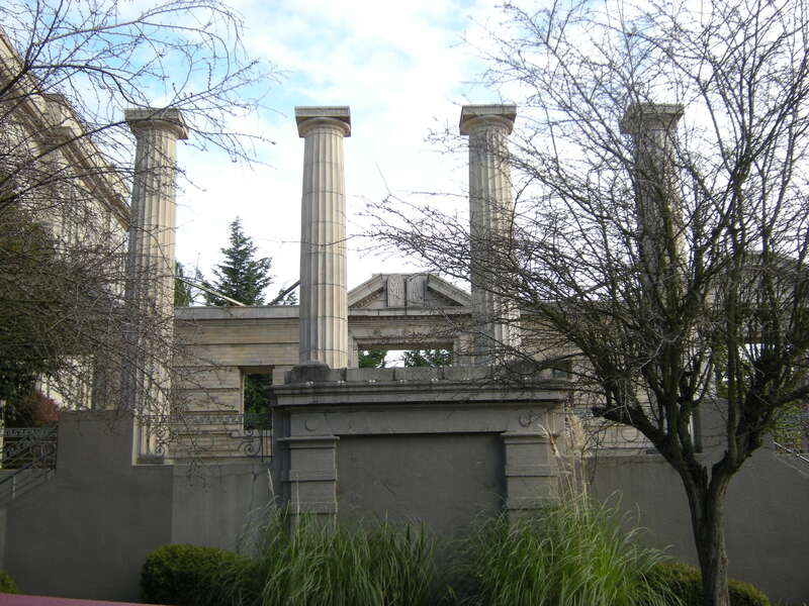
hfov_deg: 42.1
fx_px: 1052
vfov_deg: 32.2
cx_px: 404
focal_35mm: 45
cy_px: 303
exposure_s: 1/188
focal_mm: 7.5
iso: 64
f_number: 3.5
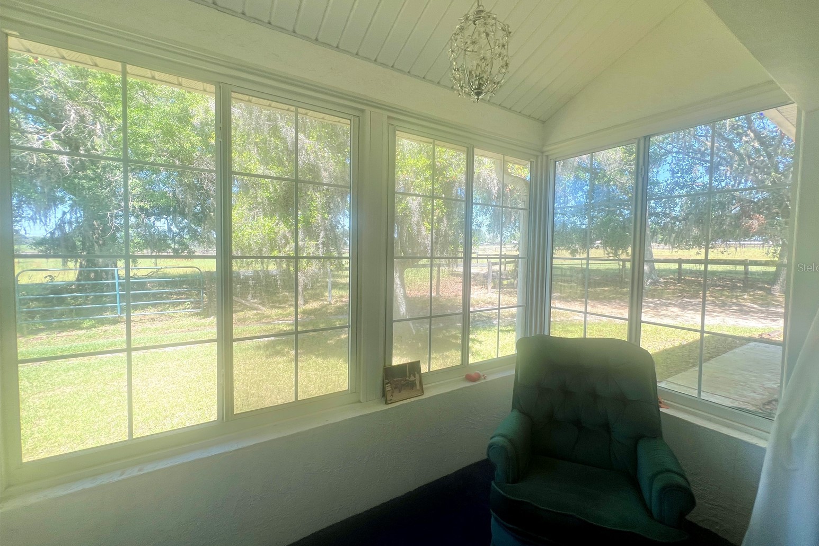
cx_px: 424
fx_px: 318
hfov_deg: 104.2
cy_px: 267
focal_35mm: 14
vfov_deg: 81.2
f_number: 1.8
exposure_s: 1/203
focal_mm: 1.57
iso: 32
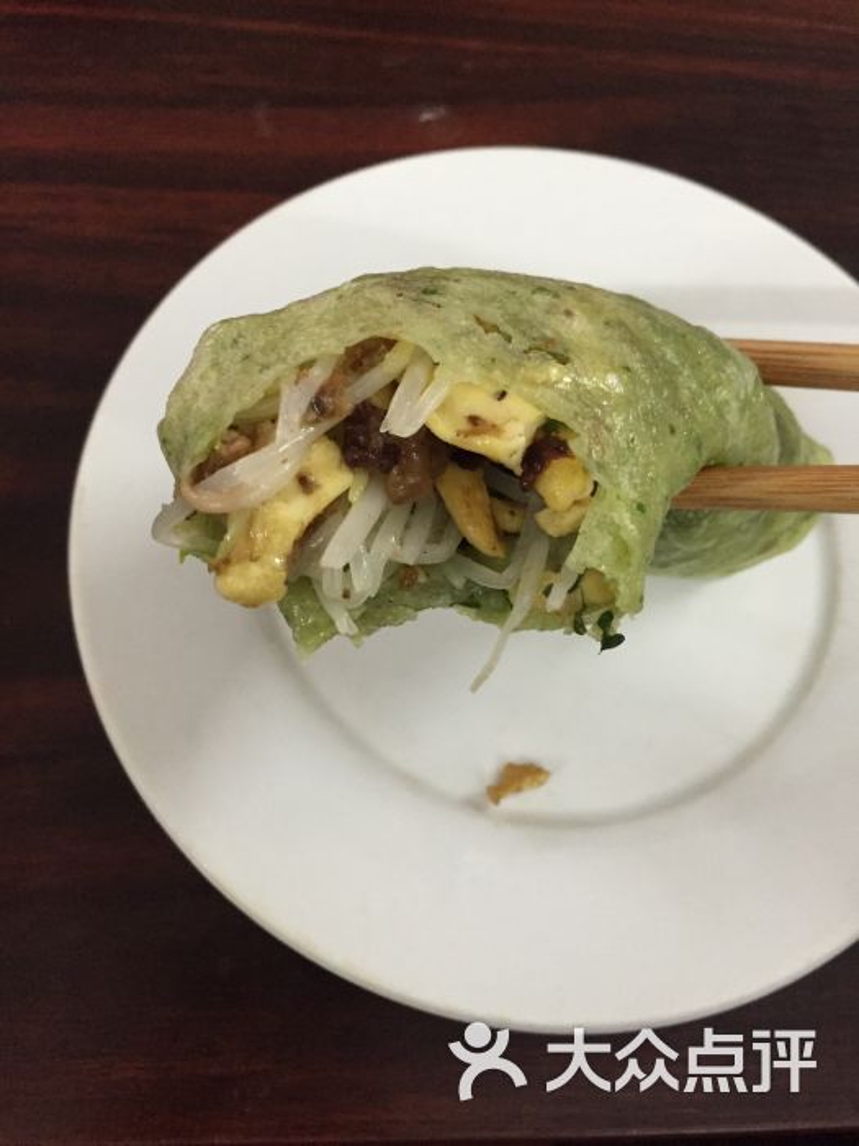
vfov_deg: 61.7
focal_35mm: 29
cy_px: 573
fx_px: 960
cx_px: 430
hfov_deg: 48.2
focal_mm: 4.15
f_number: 2.2
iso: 250
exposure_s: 1/25
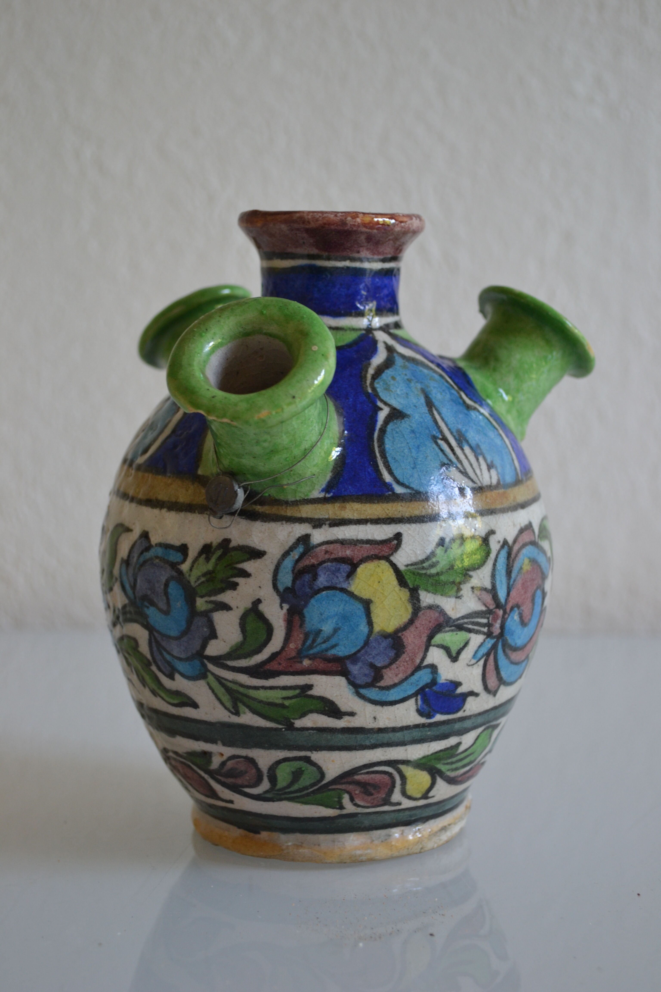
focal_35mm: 54
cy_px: 496
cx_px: 330
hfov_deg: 25.1
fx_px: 1487
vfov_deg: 36.9
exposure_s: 1/25
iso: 400
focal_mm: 36
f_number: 5
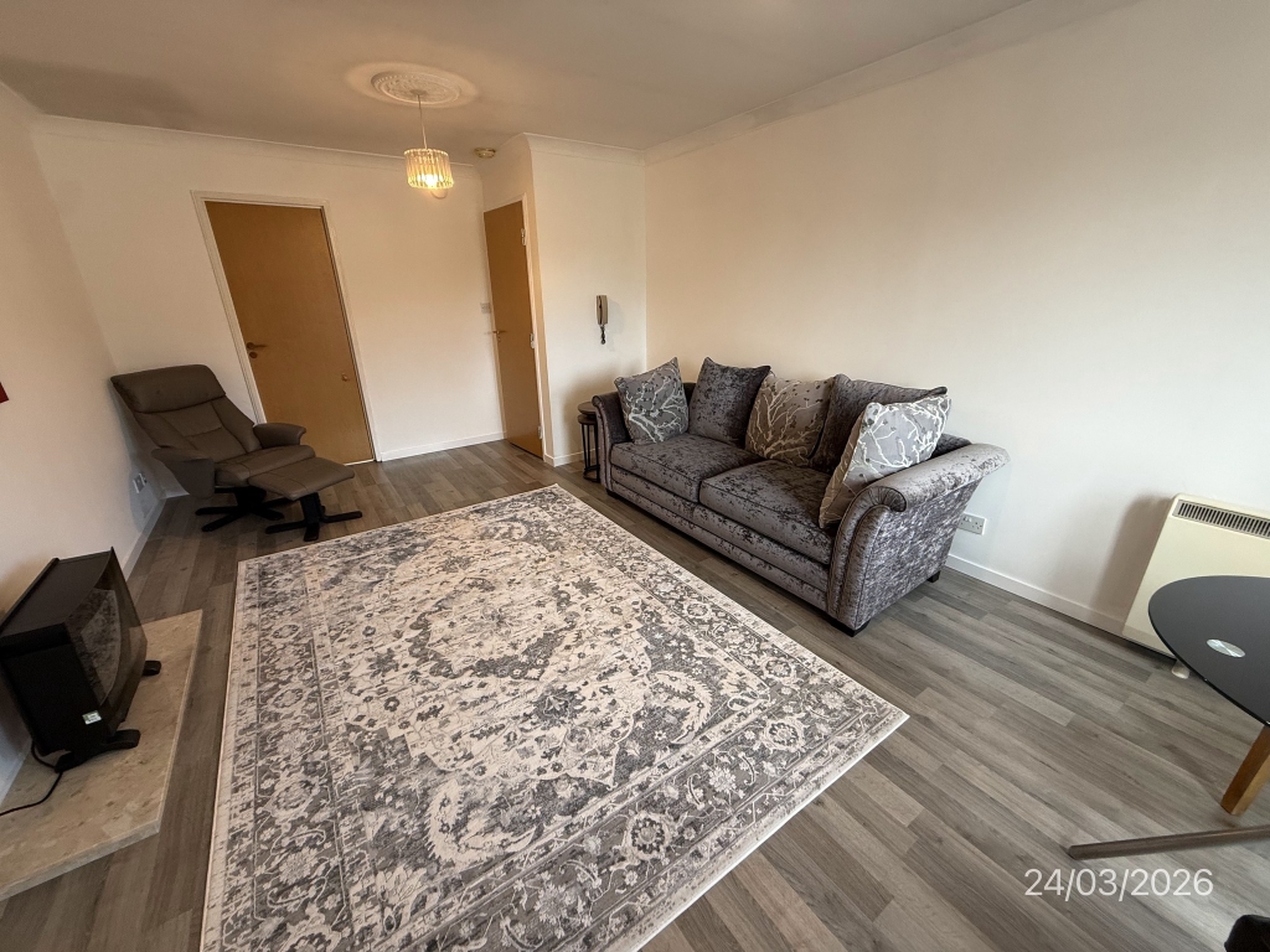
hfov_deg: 102.1
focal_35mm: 14
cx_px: 635
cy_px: 476
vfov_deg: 85.7
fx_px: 514
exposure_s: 1/99
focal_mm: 2.22
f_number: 2.2
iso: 250
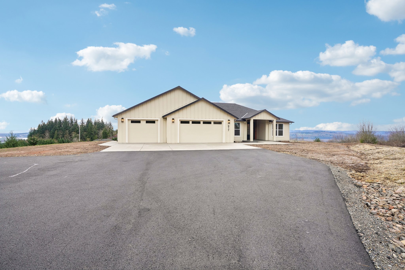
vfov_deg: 73.7
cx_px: 202
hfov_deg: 96.7
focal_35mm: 16
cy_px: 135
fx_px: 180
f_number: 8
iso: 400
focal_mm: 16
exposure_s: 1/500
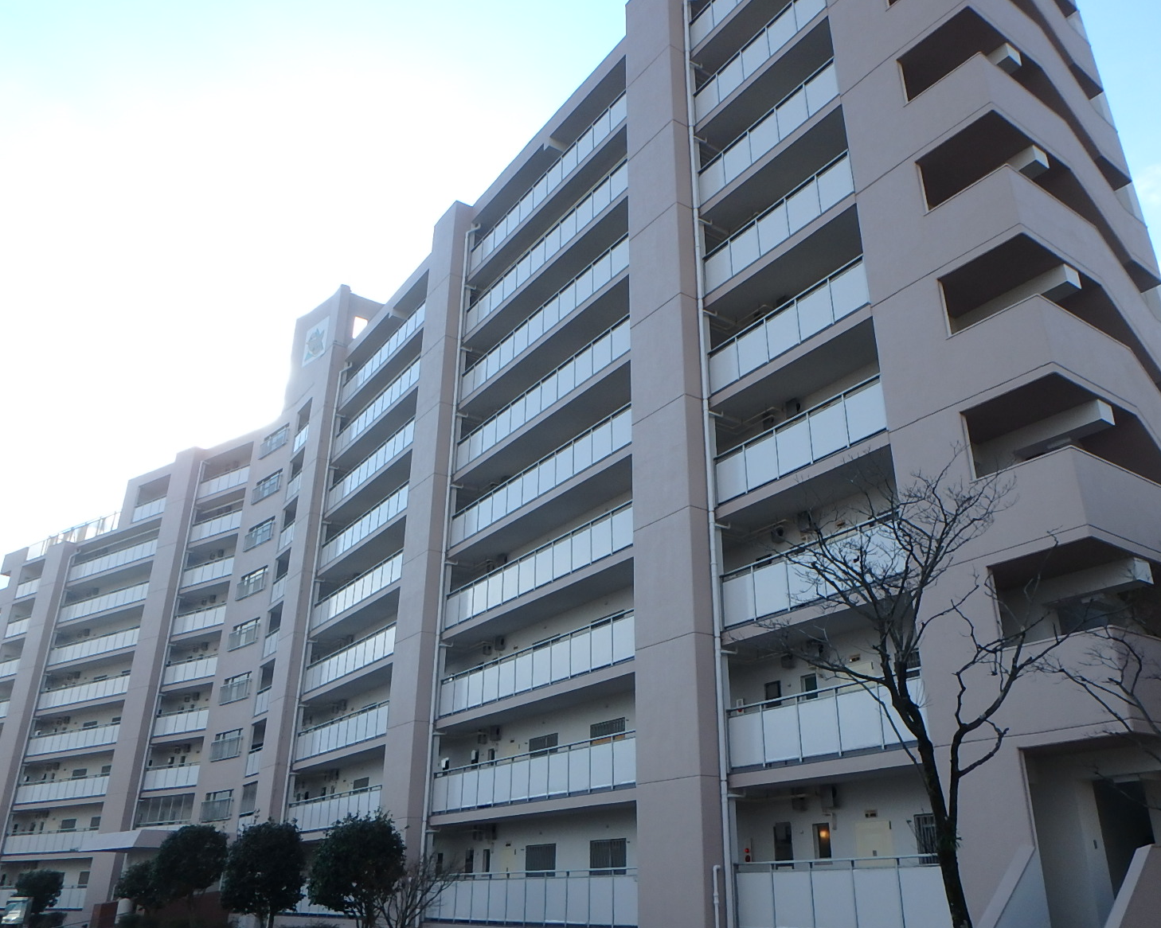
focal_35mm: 27
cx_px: 649
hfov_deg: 63.9
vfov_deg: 53.2
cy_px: 460
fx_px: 928
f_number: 3.5
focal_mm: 3.7
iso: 125
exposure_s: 1/640
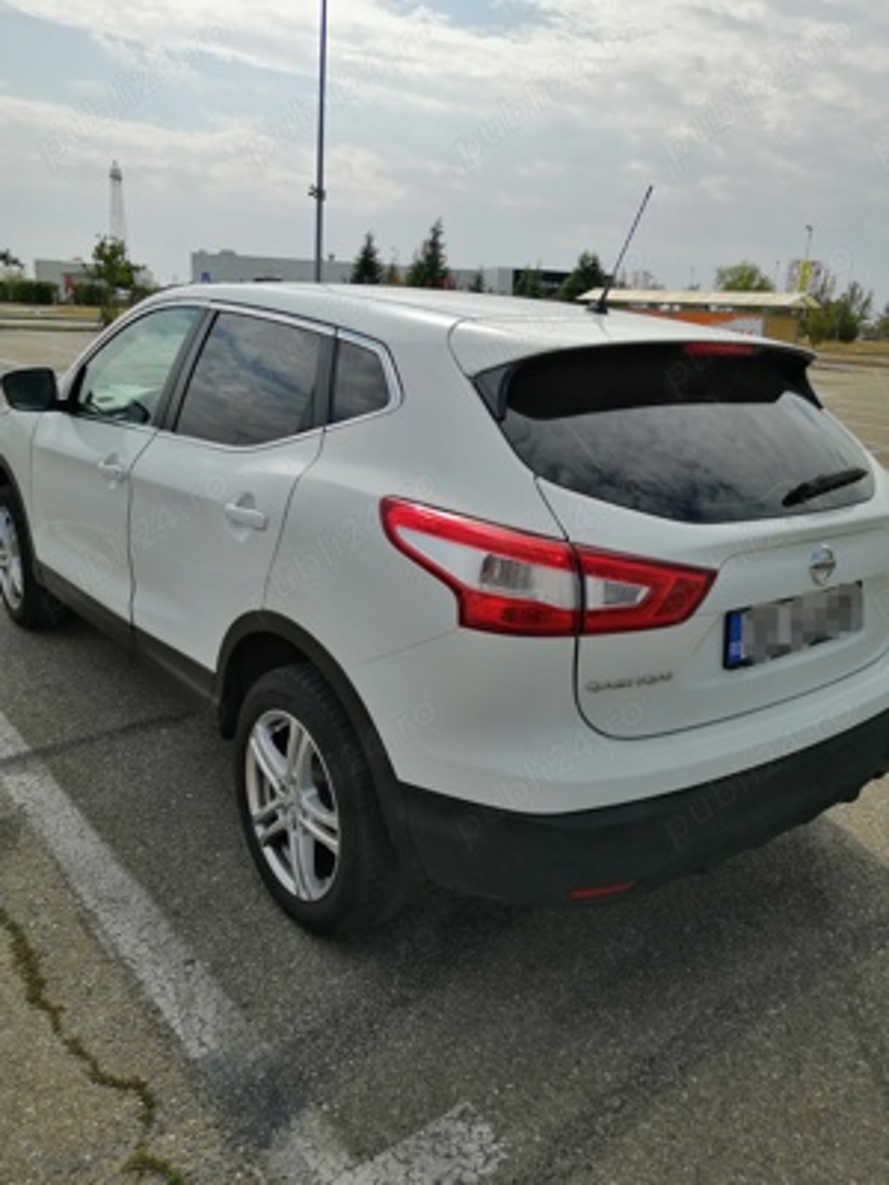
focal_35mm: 27
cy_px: 592
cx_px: 444
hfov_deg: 51.4
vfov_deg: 65.3
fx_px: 925
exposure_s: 1/3636
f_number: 1.8
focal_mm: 3.95
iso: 50
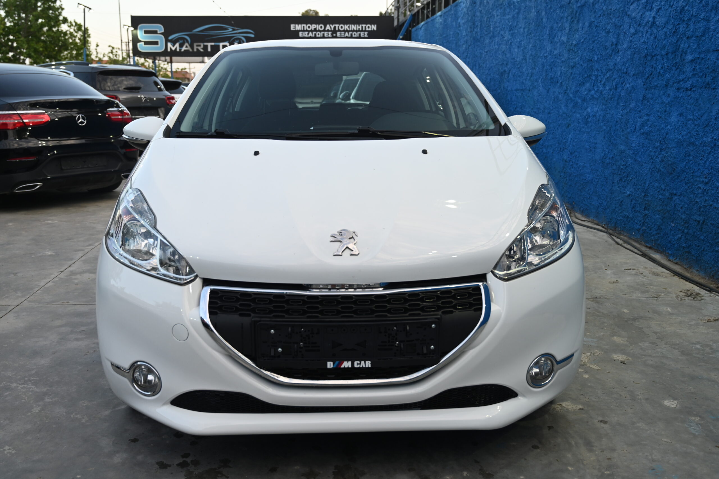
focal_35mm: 36
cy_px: 240
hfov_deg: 53.1
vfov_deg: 36.9
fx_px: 719
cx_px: 360
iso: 220
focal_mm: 36
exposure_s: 1/250
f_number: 4
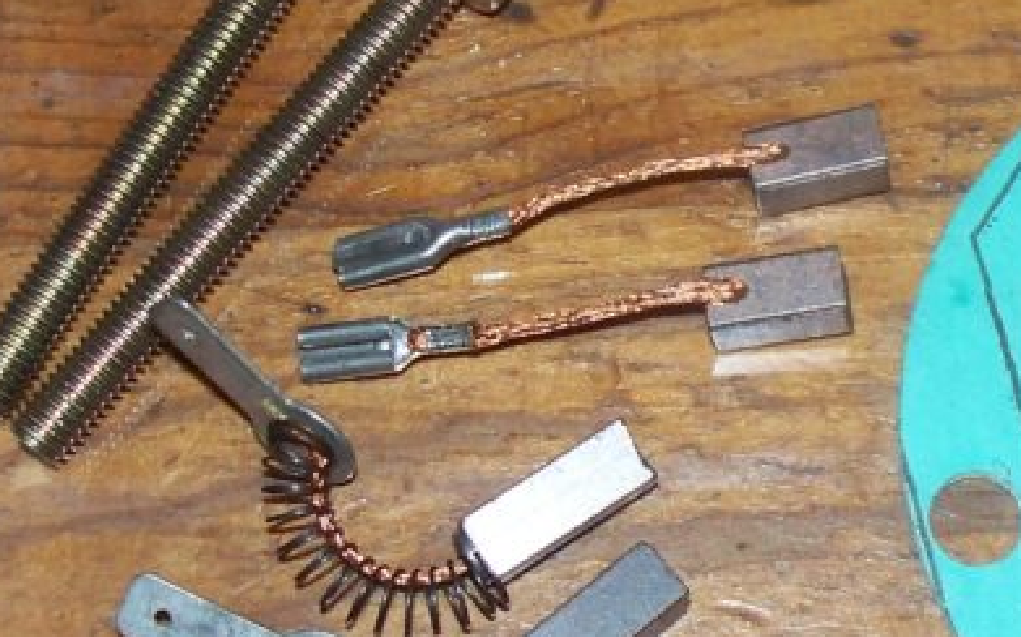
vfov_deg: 13.1
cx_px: 930
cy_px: 225
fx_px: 2781
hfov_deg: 20.4
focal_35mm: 100
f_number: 2.8
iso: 200
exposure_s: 1/30
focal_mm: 7.54
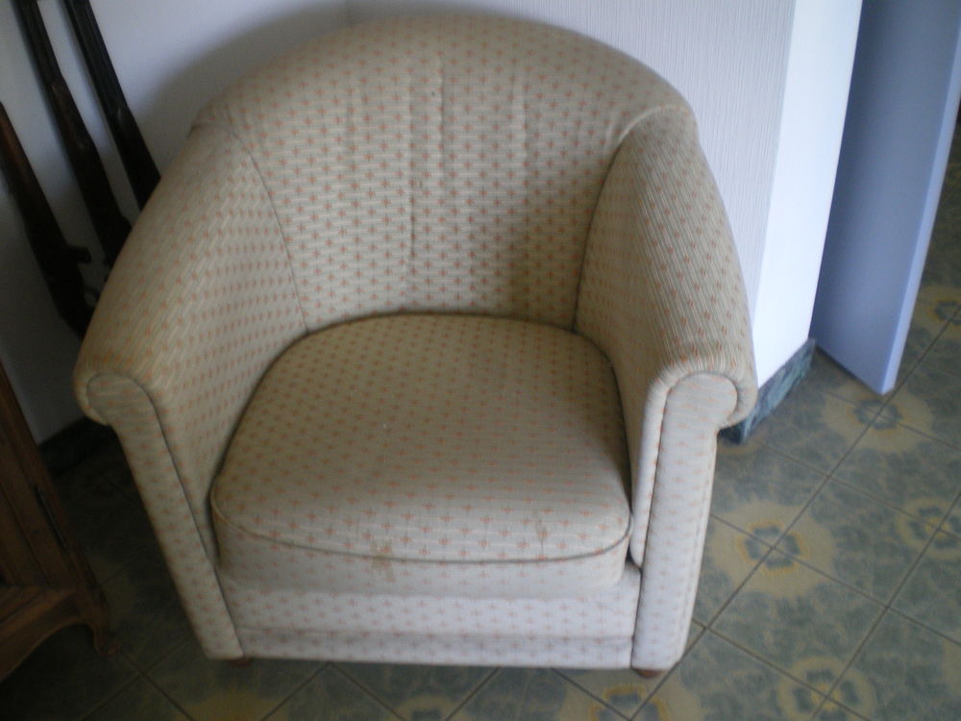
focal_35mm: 36
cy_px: 360
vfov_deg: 39.7
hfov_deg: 51.4
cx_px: 480
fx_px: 999
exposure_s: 1/50
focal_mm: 6.3
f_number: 3.1
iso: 250
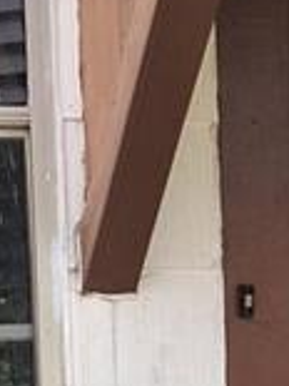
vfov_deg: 9.7
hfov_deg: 7.3
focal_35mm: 201
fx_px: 2241
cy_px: 503
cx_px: 336
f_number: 1.8
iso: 25
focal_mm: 3.98
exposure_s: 1/162
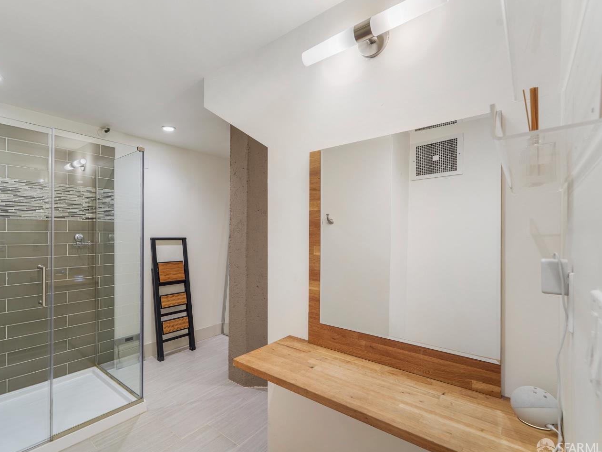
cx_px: 254
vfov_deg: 78.1
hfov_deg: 93.8
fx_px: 278
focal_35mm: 16
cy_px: 219
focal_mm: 14
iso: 100
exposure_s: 1
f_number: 8
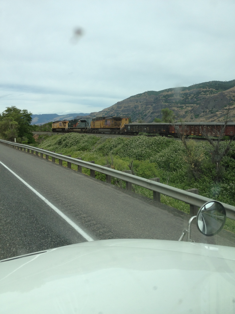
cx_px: 118
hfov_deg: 40.7
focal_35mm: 35
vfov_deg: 52.6
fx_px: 317
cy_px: 157
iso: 64
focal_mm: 4.28
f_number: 2.4
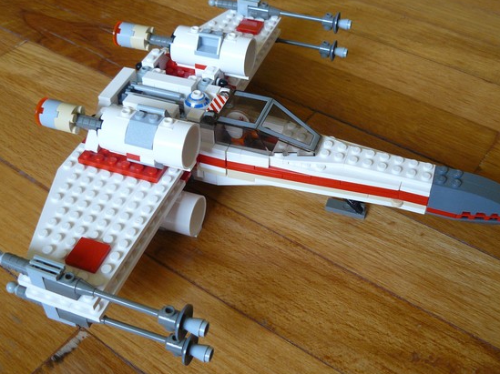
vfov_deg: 34.3
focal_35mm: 42
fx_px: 606
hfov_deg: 44.8
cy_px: 178
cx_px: 246
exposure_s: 1/30
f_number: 2.8
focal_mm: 6
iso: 125
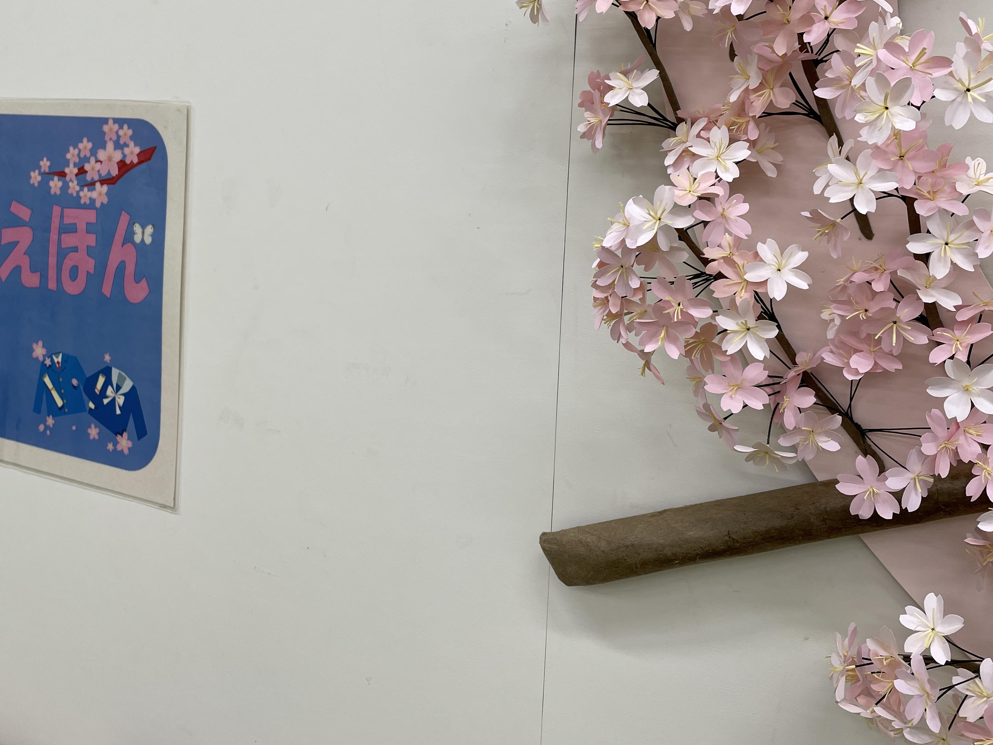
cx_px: 485
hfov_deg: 54.0
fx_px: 975
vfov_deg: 41.5
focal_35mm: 34
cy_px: 277
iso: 50
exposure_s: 1/120
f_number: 1.6
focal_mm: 4.2
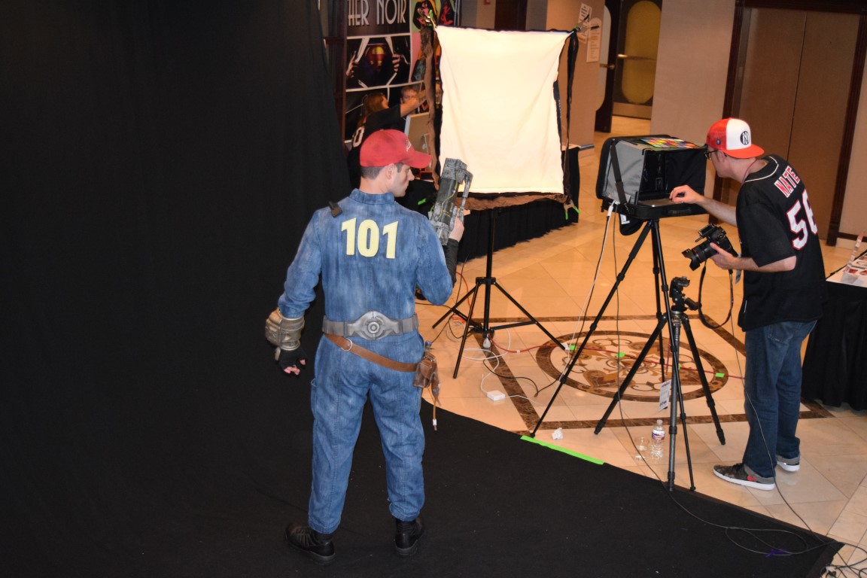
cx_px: 434
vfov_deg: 31.9
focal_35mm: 42
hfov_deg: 46.4
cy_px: 289
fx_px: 1011
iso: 3200
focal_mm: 28
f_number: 4.2
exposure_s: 1/60
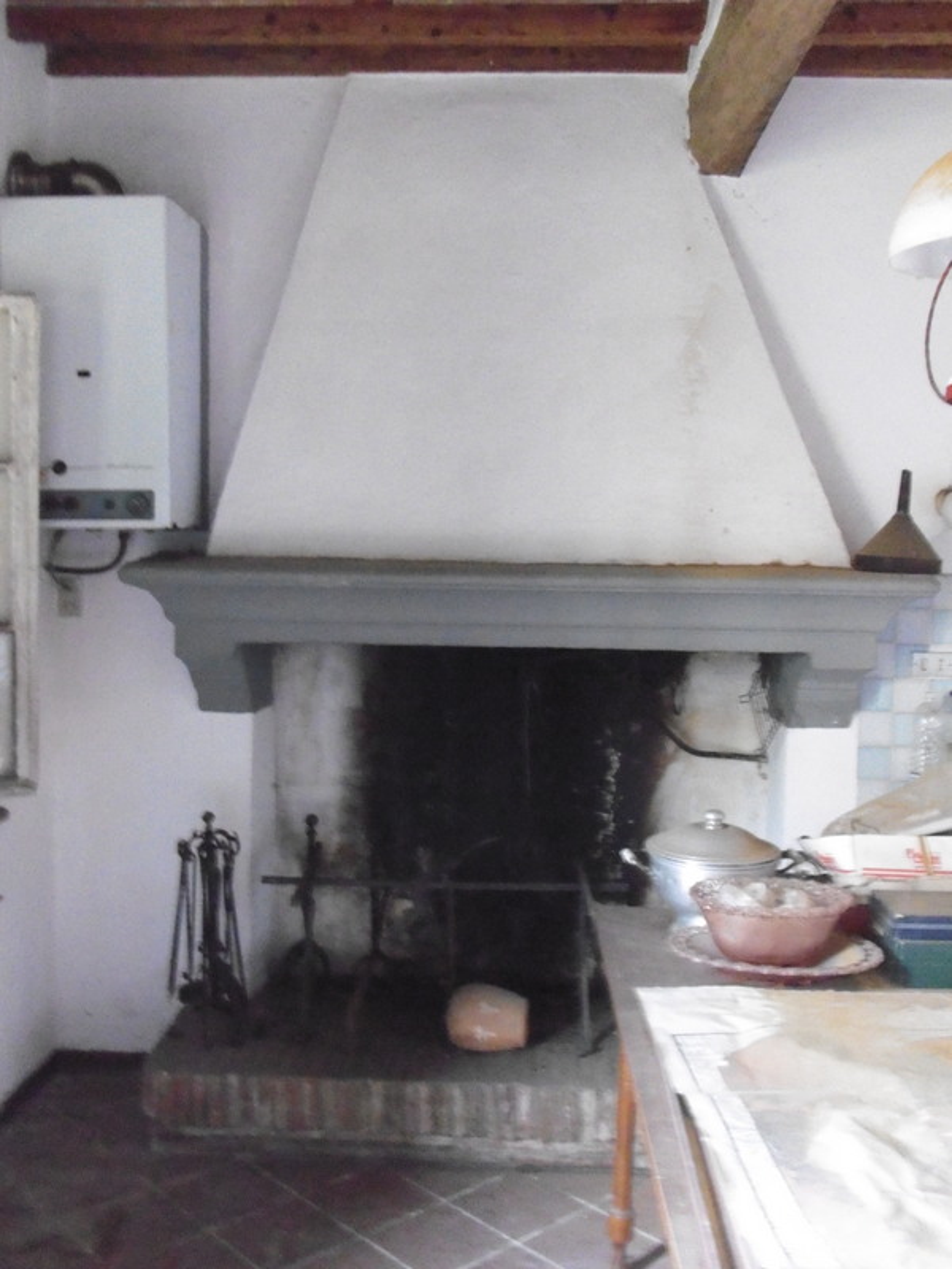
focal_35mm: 35
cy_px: 634
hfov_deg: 40.7
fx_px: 1283
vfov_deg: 52.6
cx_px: 476
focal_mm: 6.4
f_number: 3.5
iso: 800
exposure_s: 1/8
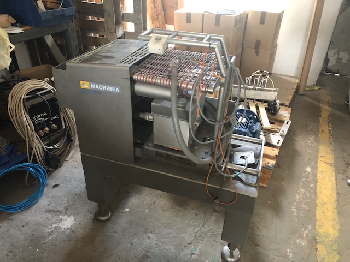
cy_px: 131
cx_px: 175
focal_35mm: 28
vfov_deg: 49.7
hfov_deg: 63.4
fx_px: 283
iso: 100
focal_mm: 3.99
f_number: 1.8
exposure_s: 1/15
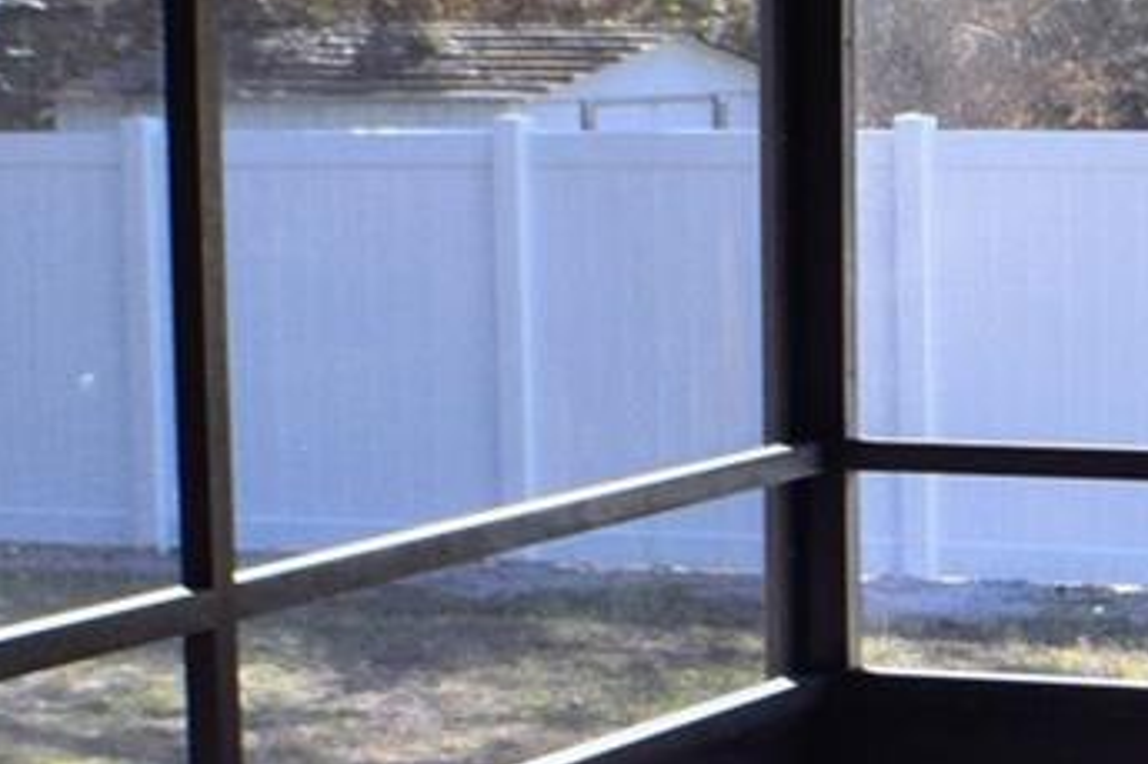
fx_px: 5556
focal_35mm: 174
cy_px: 814
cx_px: 1562
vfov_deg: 7.8
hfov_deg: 11.4
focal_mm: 25
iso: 400
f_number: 10
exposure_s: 1/320
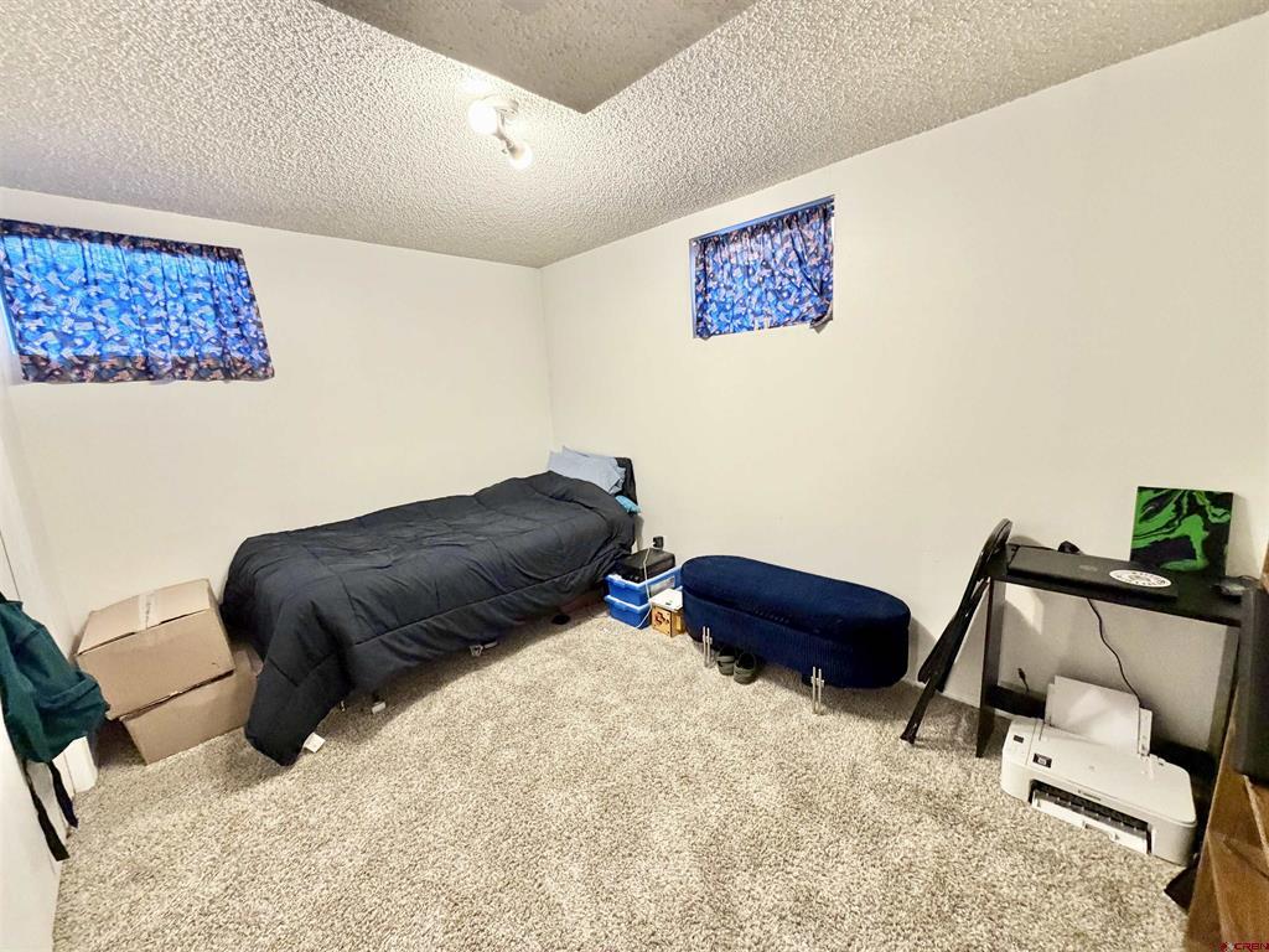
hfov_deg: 102.1
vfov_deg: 85.7
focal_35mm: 14
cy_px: 476
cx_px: 634
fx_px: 513
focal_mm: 2.22
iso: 320
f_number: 2.2
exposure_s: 1/60
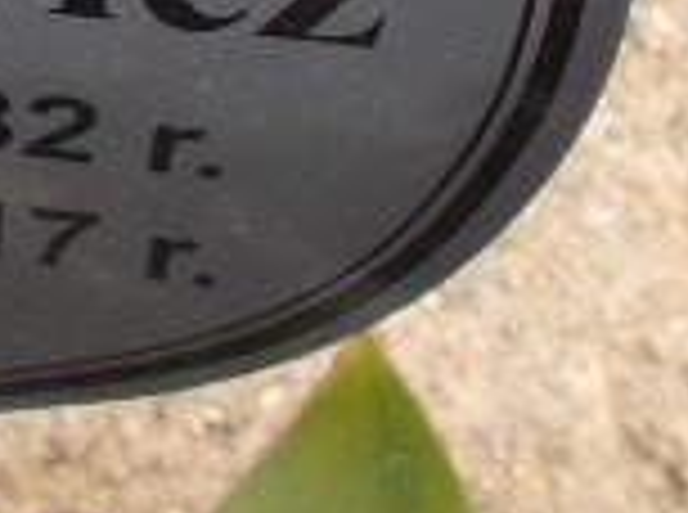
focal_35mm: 109
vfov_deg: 12.3
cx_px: -310
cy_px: -441
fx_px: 2161
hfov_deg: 16.6
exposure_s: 1/250
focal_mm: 4.6
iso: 125
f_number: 3.2
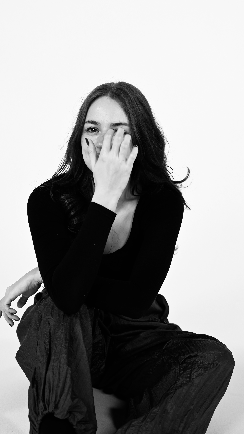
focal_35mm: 71
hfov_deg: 17.0
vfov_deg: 29.7
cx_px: 98
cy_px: 198
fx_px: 817
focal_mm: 56
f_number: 4
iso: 400
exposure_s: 1/250
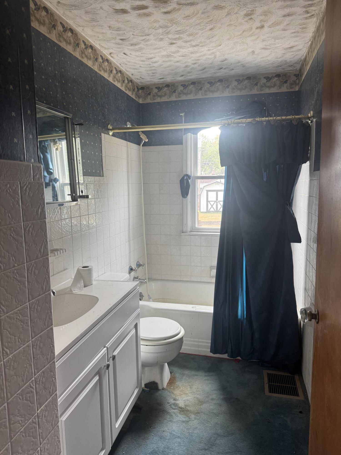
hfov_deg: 56.8
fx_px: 315
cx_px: 170
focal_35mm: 24
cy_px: 228
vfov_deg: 71.6
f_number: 1.78
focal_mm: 6.76
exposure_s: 1/121
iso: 160
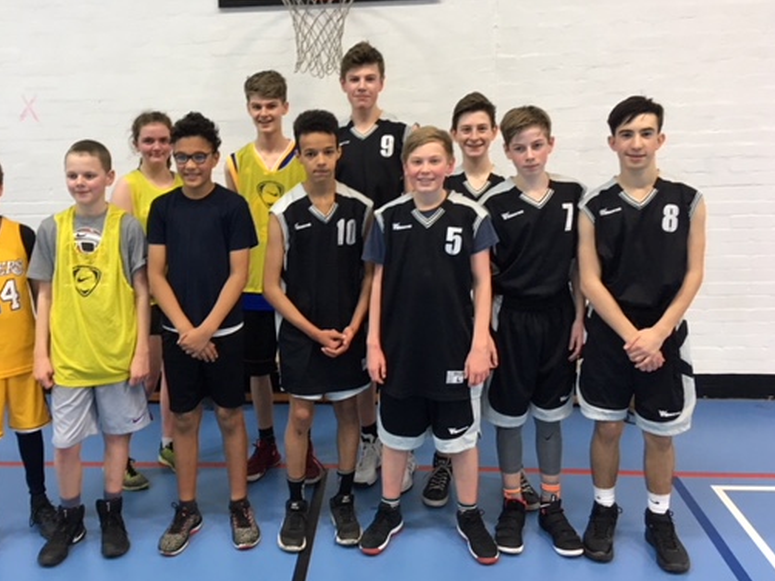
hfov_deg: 49.9
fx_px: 828
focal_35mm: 37
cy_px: 270
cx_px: 313
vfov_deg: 38.6
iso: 125
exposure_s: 1/33
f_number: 2.2
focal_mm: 4.15
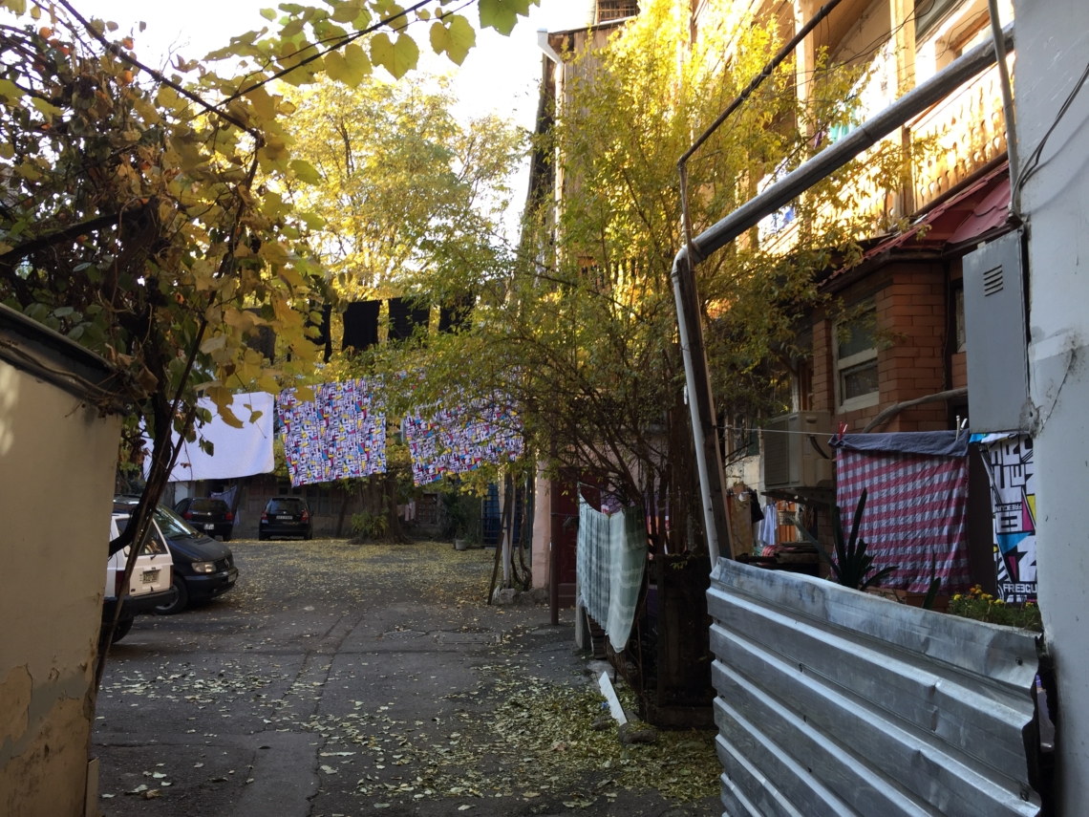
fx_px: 912
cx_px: 544
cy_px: 408
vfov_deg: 48.2
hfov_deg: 61.7
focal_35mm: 29
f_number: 2.2
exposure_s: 1/115
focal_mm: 4.15
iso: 32
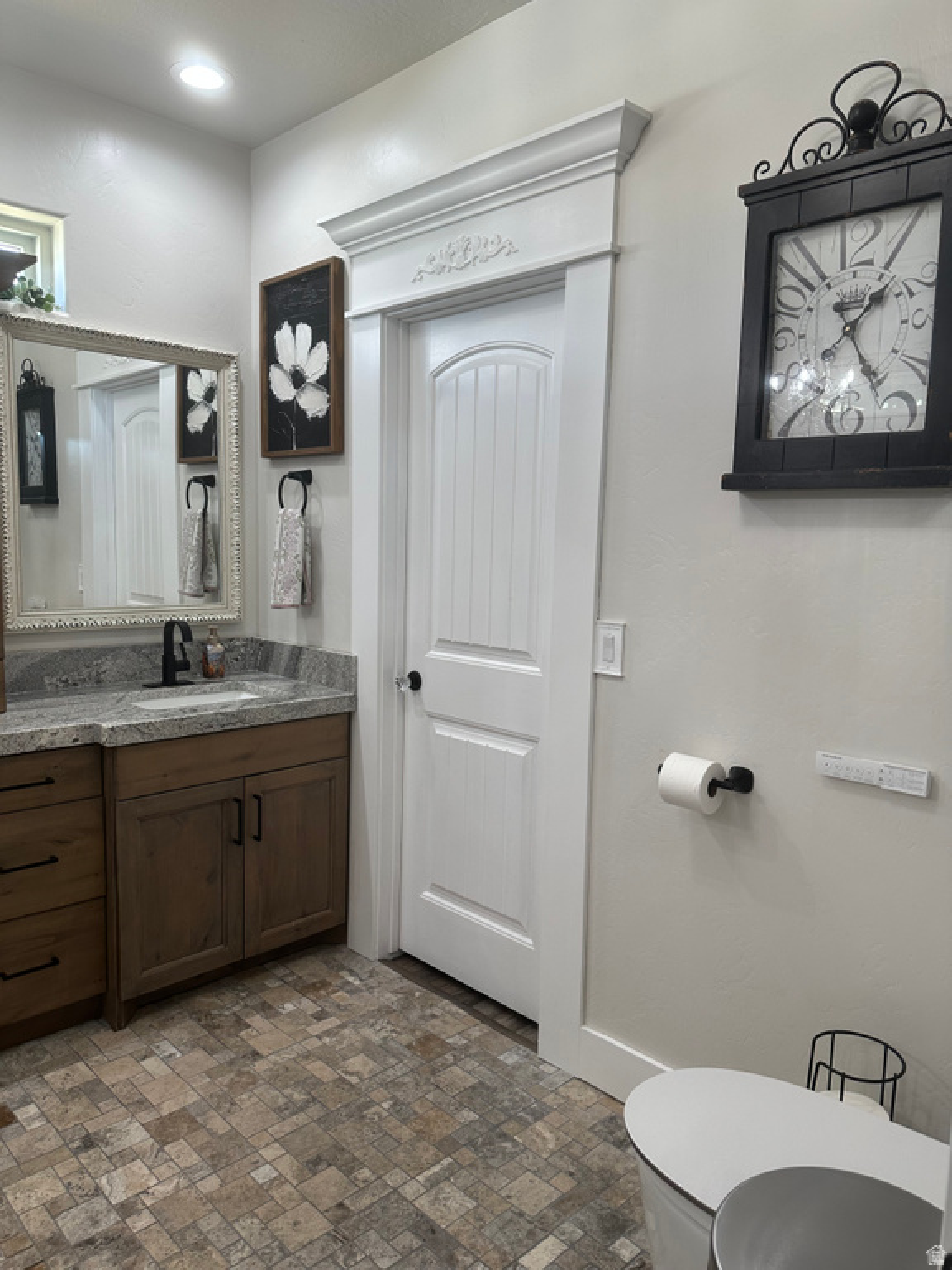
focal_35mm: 24
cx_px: 476
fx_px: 880
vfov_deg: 71.6
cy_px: 635
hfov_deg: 56.8
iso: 100
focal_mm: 6.86
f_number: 1.78
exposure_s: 1/120
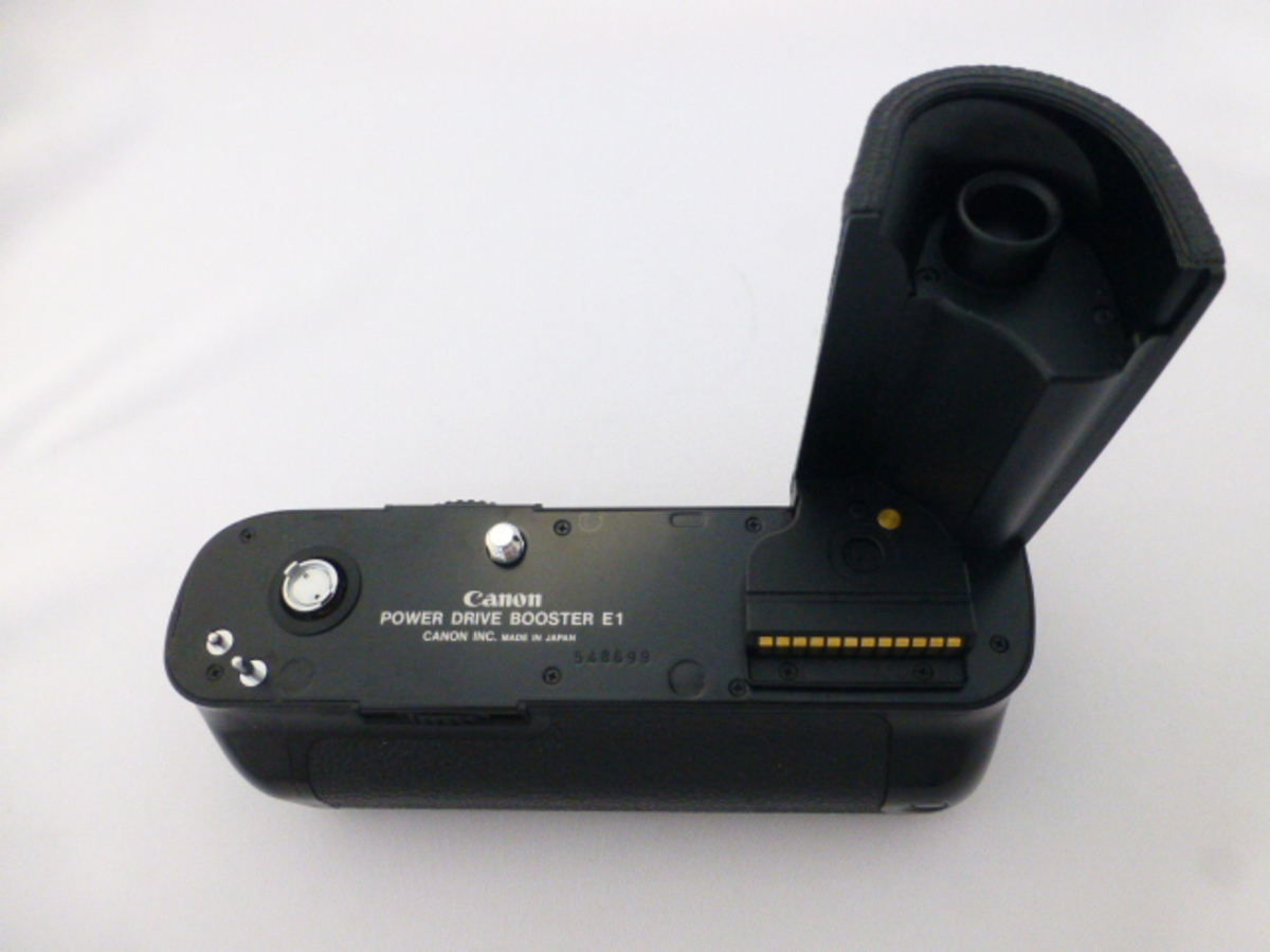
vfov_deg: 56.8
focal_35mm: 24
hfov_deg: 71.6
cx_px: 635
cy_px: 476
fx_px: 881
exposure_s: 1/250
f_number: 4
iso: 800
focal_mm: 4.3
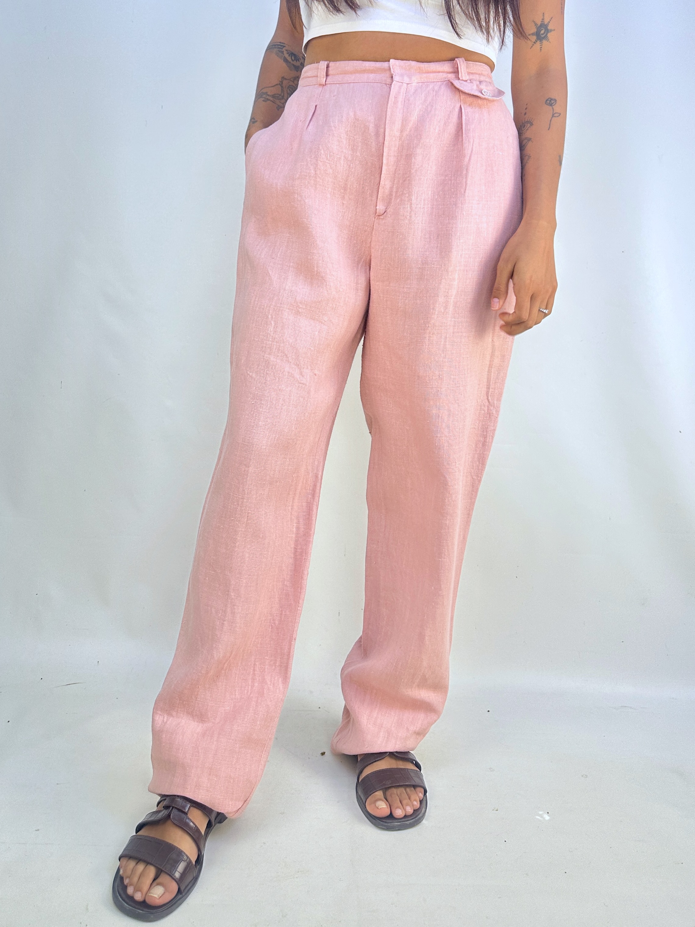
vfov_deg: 71.6
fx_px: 643
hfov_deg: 56.8
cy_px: 464
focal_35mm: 24
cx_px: 348
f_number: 1.78
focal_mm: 6.86
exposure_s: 1/213
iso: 64
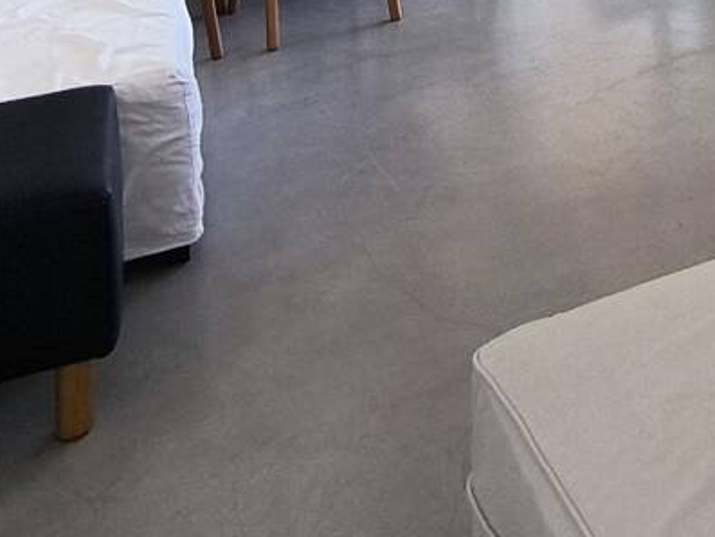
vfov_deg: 20.4
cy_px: -335
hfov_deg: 30.4
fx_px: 1198
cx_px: 751
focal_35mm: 58
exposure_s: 1/120
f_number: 2.2
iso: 100
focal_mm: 1.65
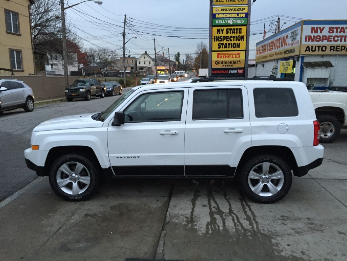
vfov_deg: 48.2
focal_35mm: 29
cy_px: 130
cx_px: 174
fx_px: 291
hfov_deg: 61.7
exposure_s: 1/30
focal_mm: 4.15
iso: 160
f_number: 2.2
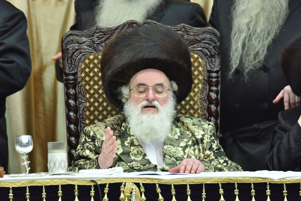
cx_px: 150
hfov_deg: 3.4
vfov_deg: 2.3
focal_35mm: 600
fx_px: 5017
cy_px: 100
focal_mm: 600
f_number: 6.3
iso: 2000
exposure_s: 1/100
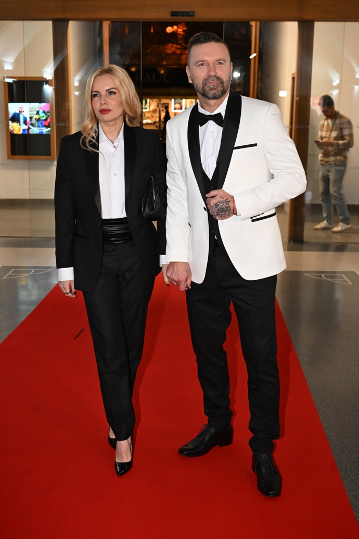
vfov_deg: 44.5
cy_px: 270
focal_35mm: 44
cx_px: 180
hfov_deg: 30.5
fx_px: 658
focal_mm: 44
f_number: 5.6
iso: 2500
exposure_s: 1/125
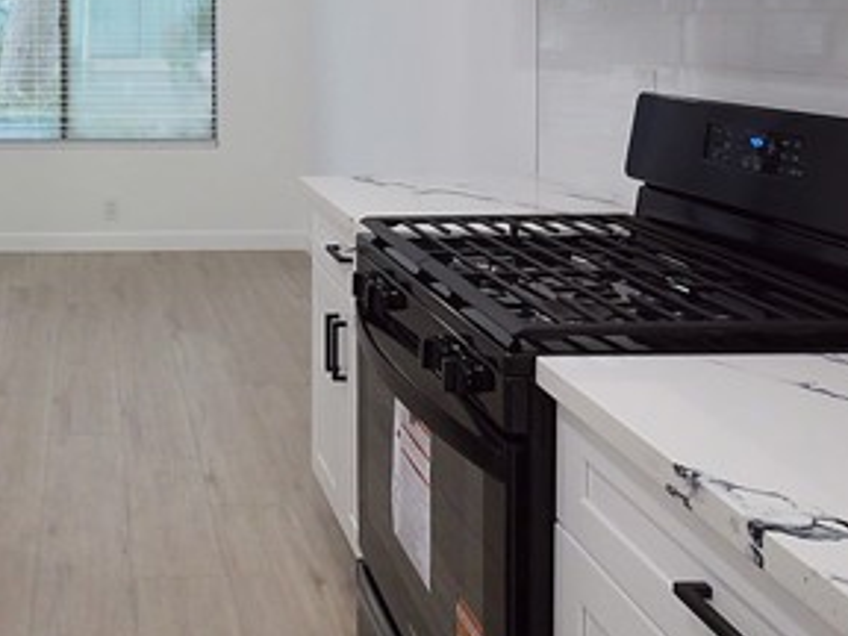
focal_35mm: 40
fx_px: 980
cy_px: 59
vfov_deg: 33.9
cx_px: 91
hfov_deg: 43.0
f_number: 8
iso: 2000
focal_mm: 9
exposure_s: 1/80
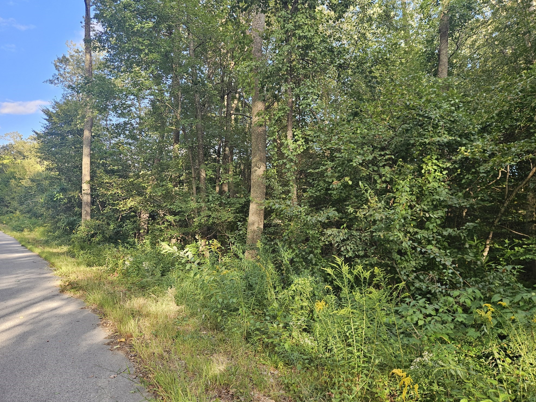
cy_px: 199
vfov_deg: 56.8
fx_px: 372
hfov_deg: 71.6
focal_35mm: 24
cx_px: 270
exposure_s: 1/180
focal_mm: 5.4
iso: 50
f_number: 1.8
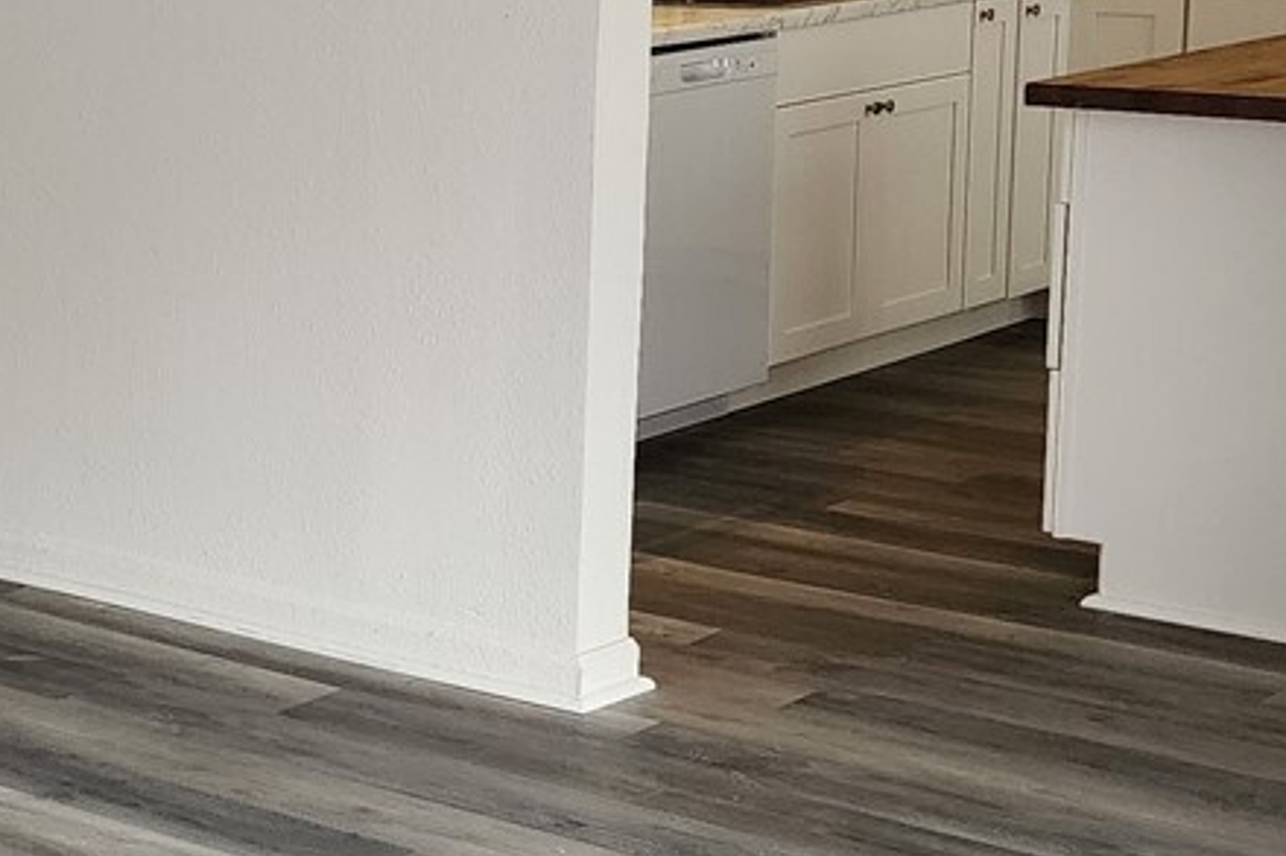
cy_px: 321
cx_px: -155
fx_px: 3107
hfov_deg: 22.0
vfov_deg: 15.7
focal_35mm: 87
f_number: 1.8
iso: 640
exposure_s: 1/120
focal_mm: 6.4
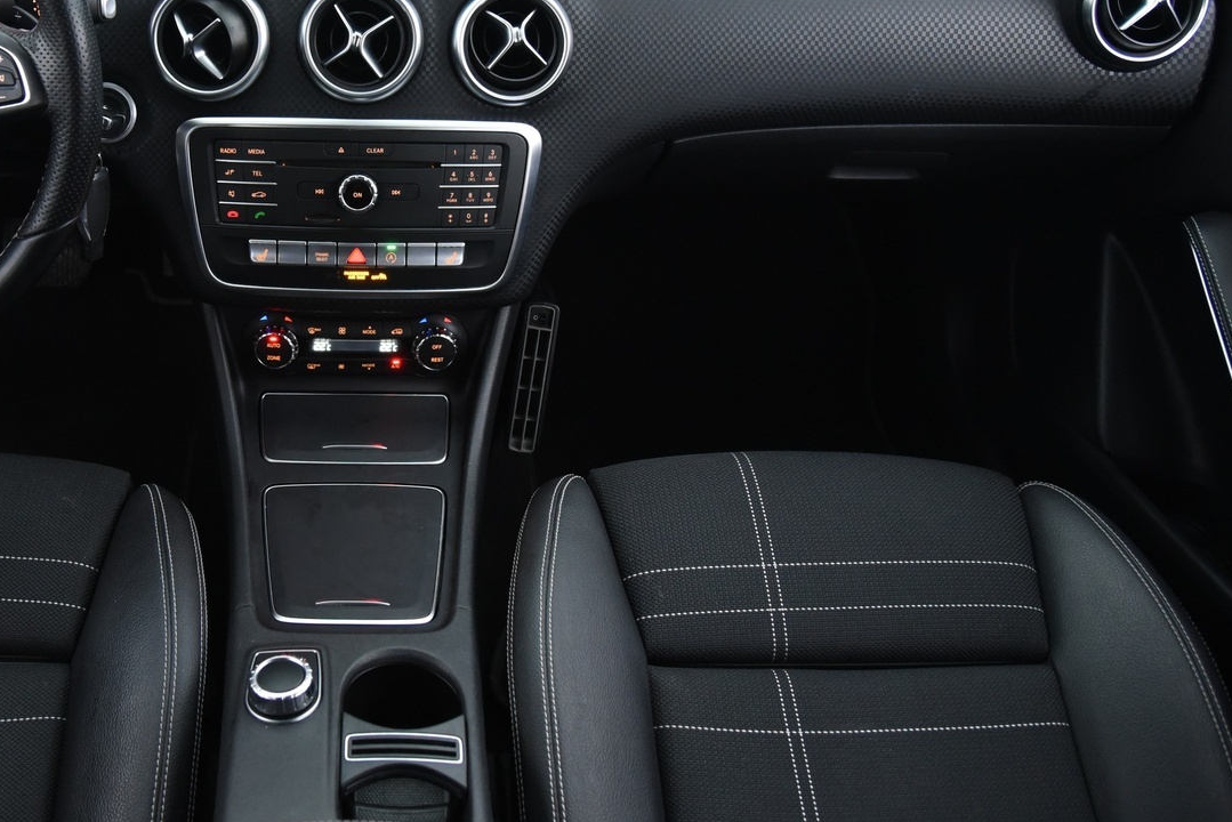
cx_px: 361
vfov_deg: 36.6
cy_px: 298
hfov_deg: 51.6
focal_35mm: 36
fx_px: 1232
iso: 4000
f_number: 4
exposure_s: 1/20
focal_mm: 24
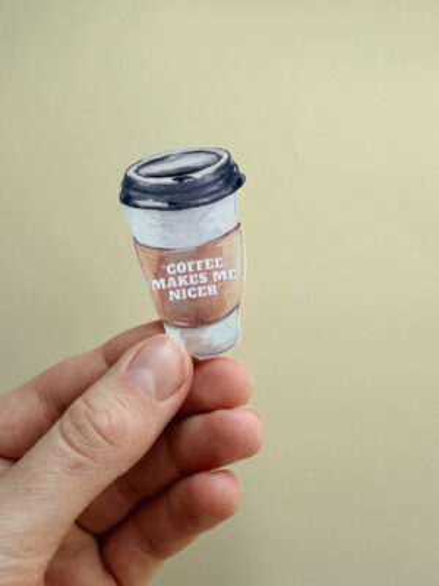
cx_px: 220
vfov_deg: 67.3
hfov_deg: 53.1
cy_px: 293
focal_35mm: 26
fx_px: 440
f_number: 2.2
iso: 40
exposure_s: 1/230
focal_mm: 2.22
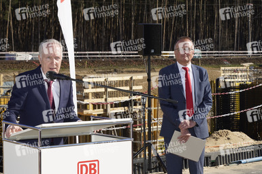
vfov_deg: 18.1
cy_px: 97
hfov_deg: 27.0
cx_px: 110
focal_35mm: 75
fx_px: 545
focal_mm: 64
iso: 100
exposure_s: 1/250
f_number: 9
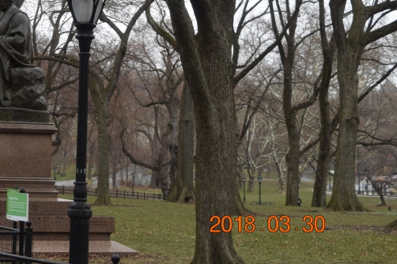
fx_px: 1080
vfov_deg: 13.7
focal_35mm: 98
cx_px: -3
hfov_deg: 20.2
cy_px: -5
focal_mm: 32
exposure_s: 1/200
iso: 400
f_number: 7.1
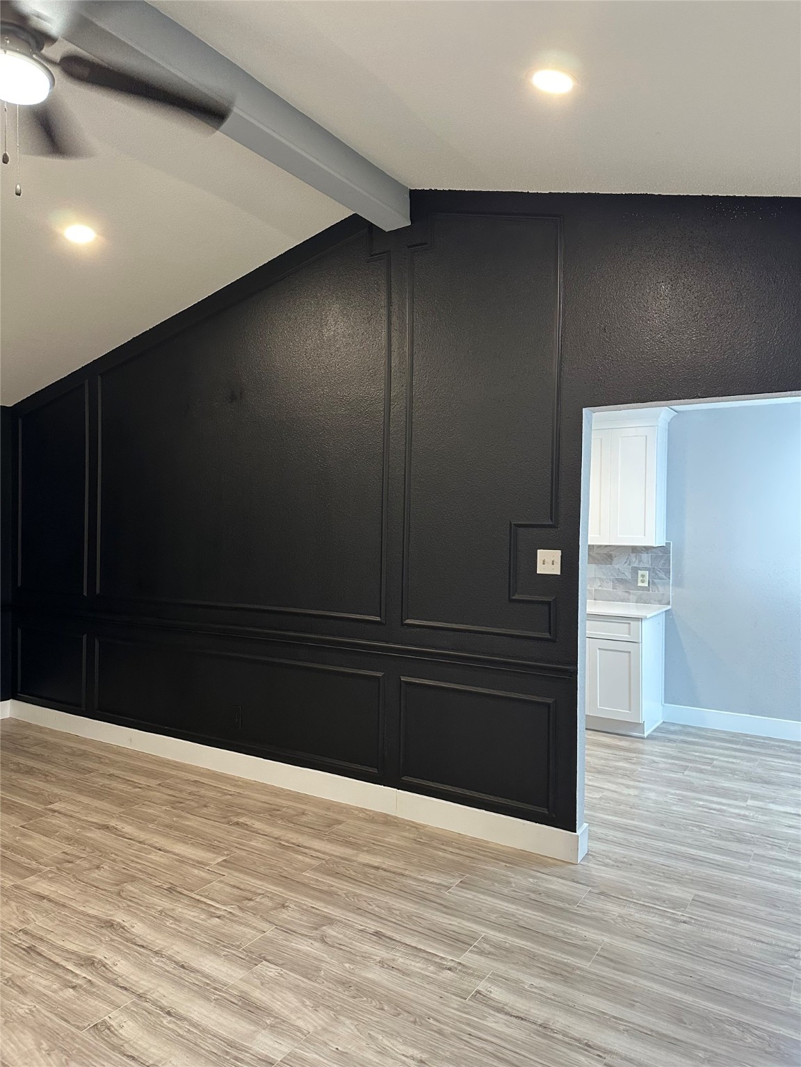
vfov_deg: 71.6
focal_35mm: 24
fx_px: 740
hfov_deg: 56.8
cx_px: 400
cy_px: 534
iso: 400
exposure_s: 1/60
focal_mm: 6.86
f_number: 1.78
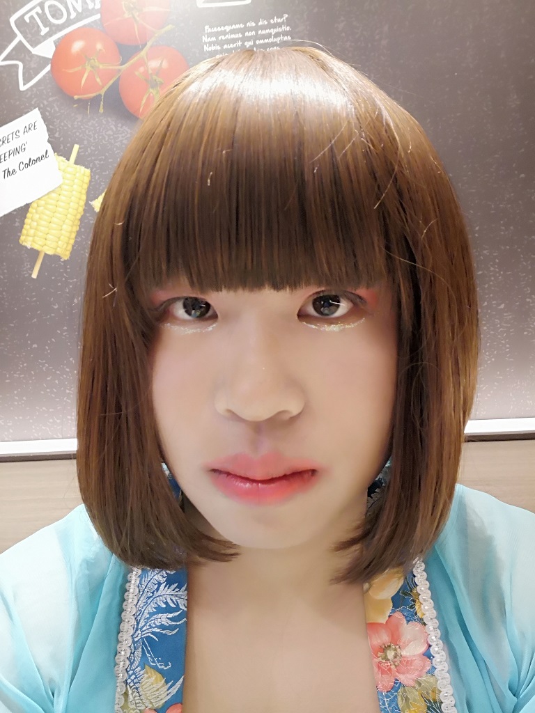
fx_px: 536
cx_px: 268
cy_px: 356
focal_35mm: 26
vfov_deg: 67.3
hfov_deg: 53.1
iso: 400
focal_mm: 3.46
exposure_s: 1/25
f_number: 2
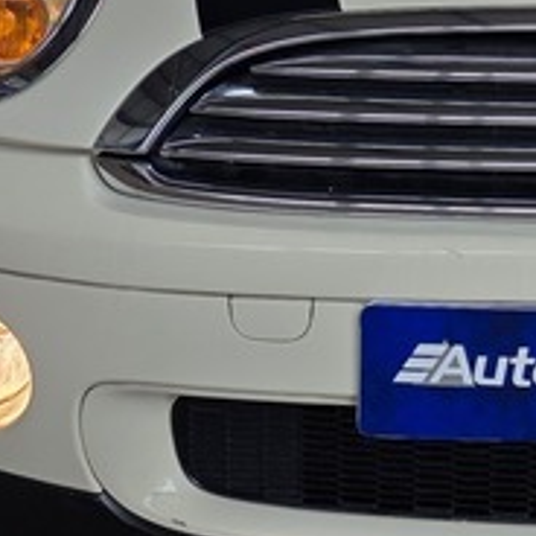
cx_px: 722
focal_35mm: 113
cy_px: -224
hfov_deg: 14.7
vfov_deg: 14.5
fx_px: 1980
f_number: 1.7
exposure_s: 1/2163
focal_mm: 6.25
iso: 80
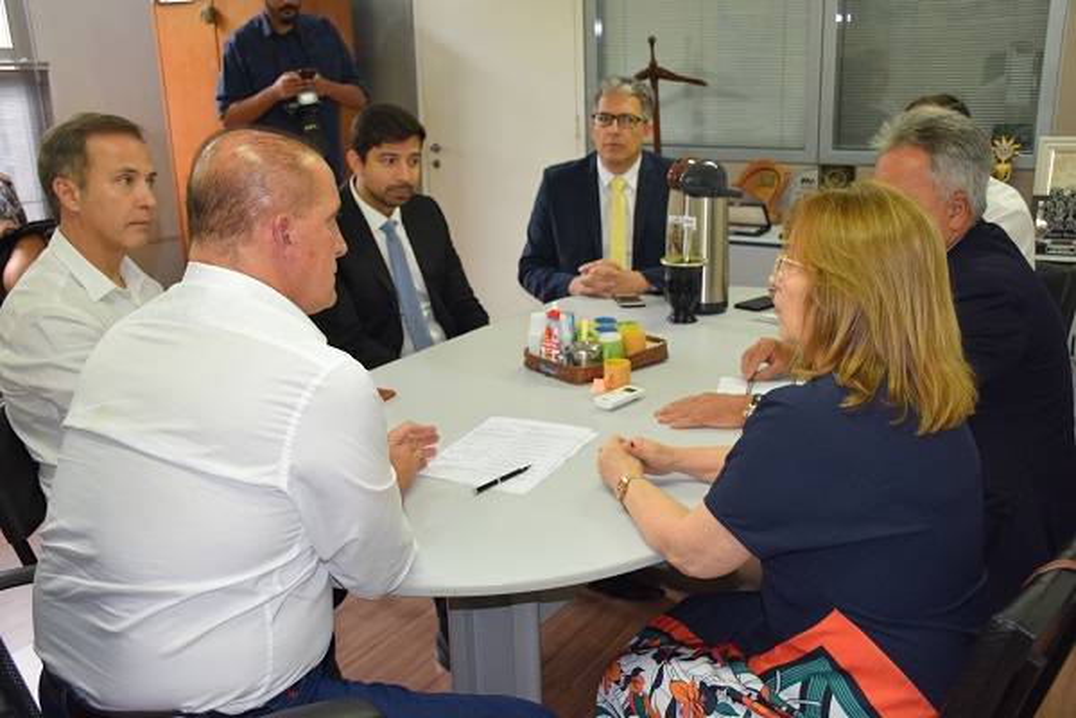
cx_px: 538
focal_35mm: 36
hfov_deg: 53.1
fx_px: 1076
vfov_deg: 36.9
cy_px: 359
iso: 800
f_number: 4.5
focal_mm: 24
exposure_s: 1/80
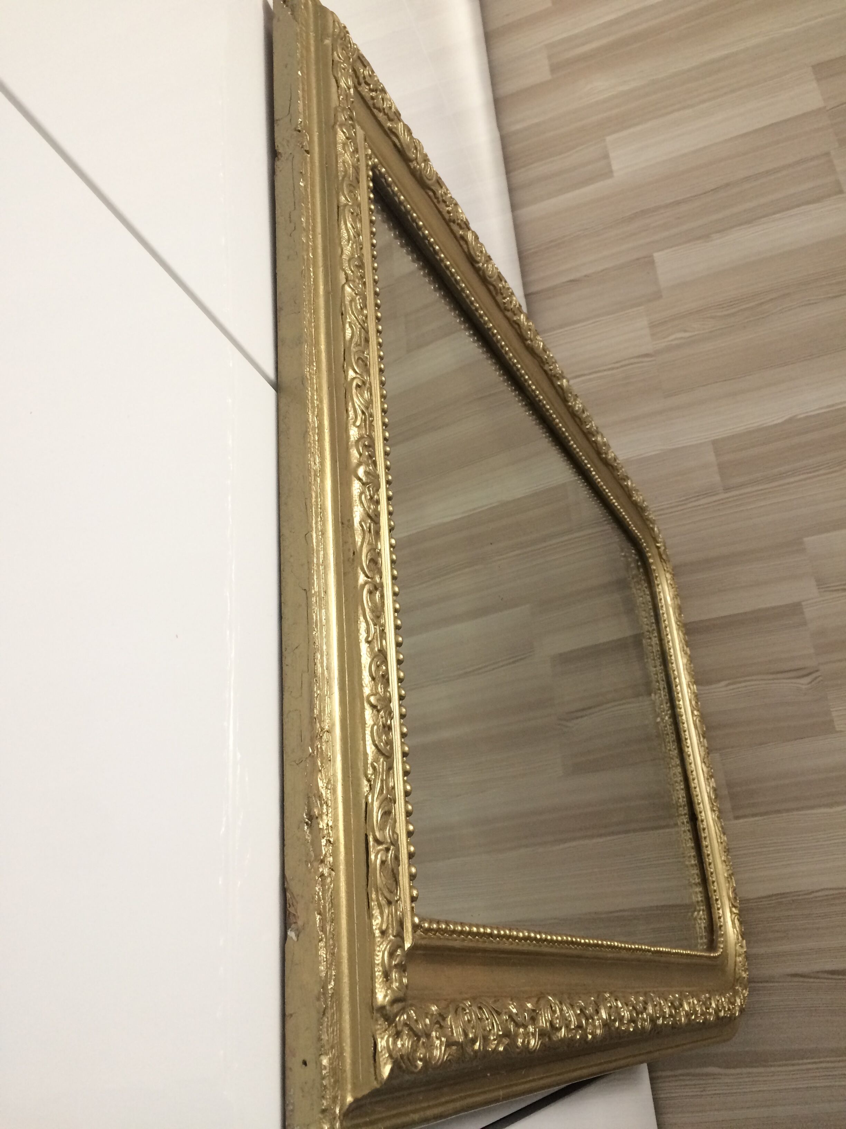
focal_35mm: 29
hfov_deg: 48.2
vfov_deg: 61.7
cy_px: 564
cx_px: 423
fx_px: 945
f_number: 2.2
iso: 64
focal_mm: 4.15
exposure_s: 1/33
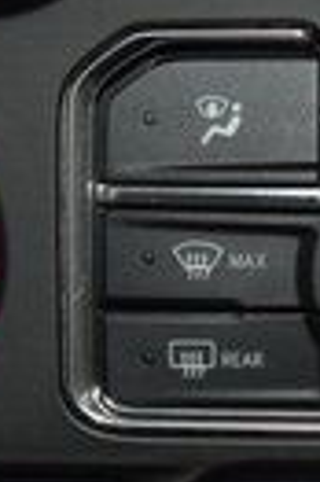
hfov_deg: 5.5
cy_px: 241
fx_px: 3329
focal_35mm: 249
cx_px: 416
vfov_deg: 8.3
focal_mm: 34
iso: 900
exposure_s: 1/25
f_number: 4
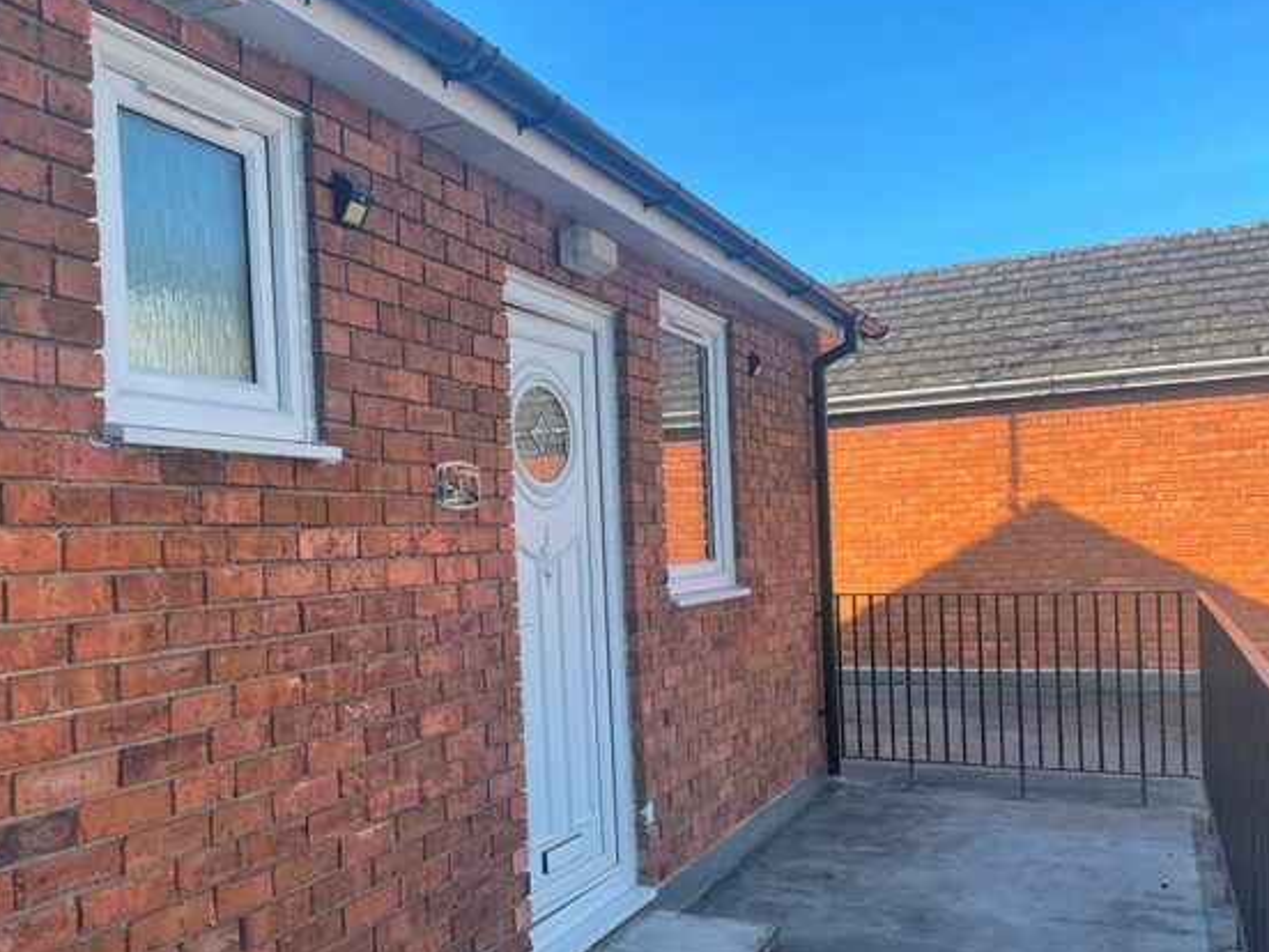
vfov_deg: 42.7
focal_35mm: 33
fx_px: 1210
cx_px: 529
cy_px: 574
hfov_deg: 55.1
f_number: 1.6
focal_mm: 4.2
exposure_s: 1/924
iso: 32
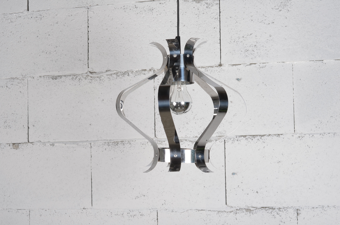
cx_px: 170
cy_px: 112
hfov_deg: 27.0
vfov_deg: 18.1
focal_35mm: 75
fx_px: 707
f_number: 11
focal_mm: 50
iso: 100
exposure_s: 1/125
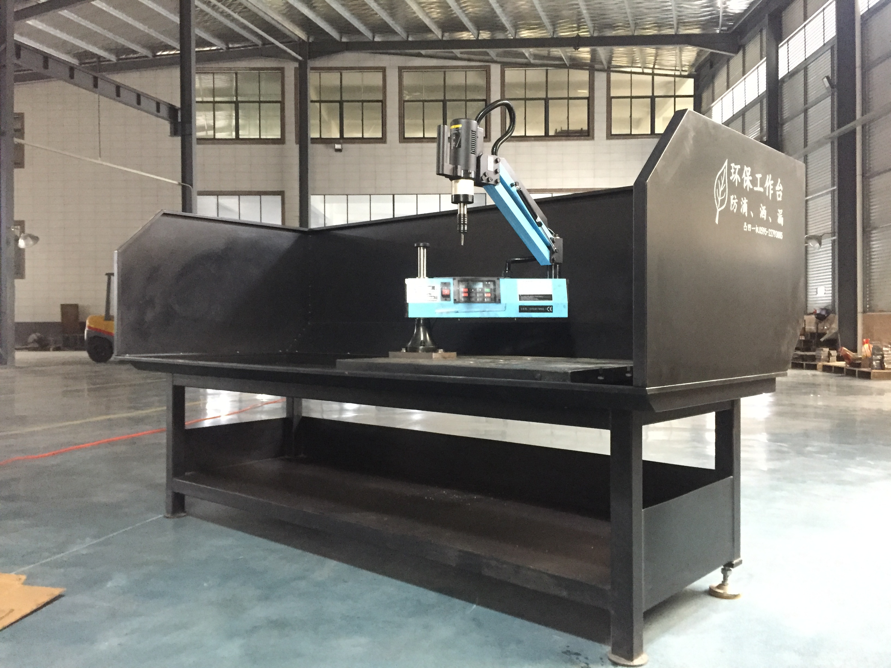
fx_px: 746
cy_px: 334
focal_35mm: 29
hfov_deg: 61.7
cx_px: 446
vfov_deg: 48.2
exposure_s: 1/17
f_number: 2.2
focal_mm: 4.15
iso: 400
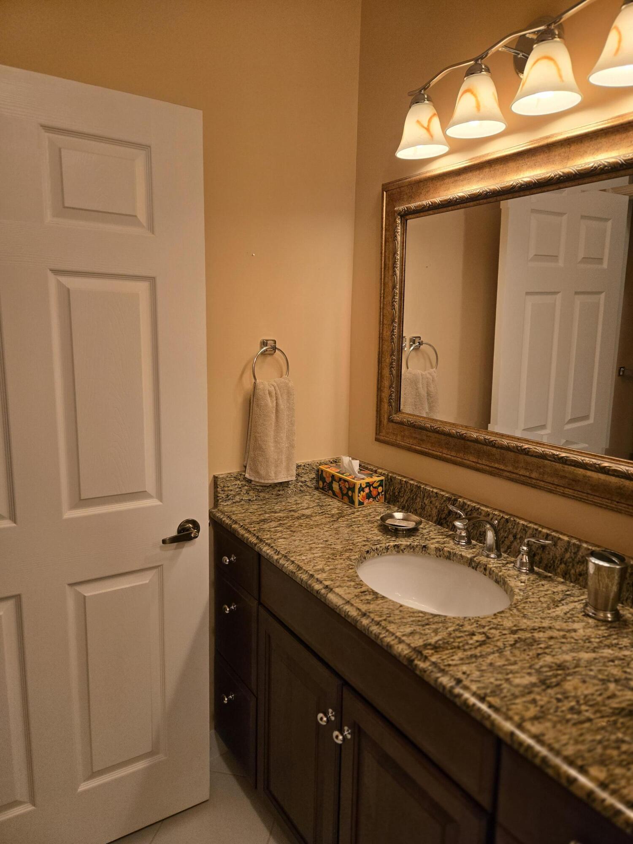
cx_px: 316
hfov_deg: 58.9
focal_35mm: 23
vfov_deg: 73.9
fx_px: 561
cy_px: 422
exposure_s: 1/120
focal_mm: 5.4
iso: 160
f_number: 1.8
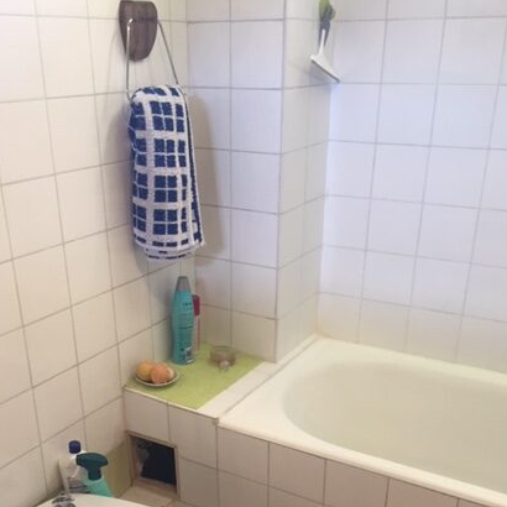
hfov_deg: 41.8
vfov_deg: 40.7
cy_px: 380
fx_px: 663
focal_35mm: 40
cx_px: 225
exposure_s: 1/33
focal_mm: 4.15
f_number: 2.2
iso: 64
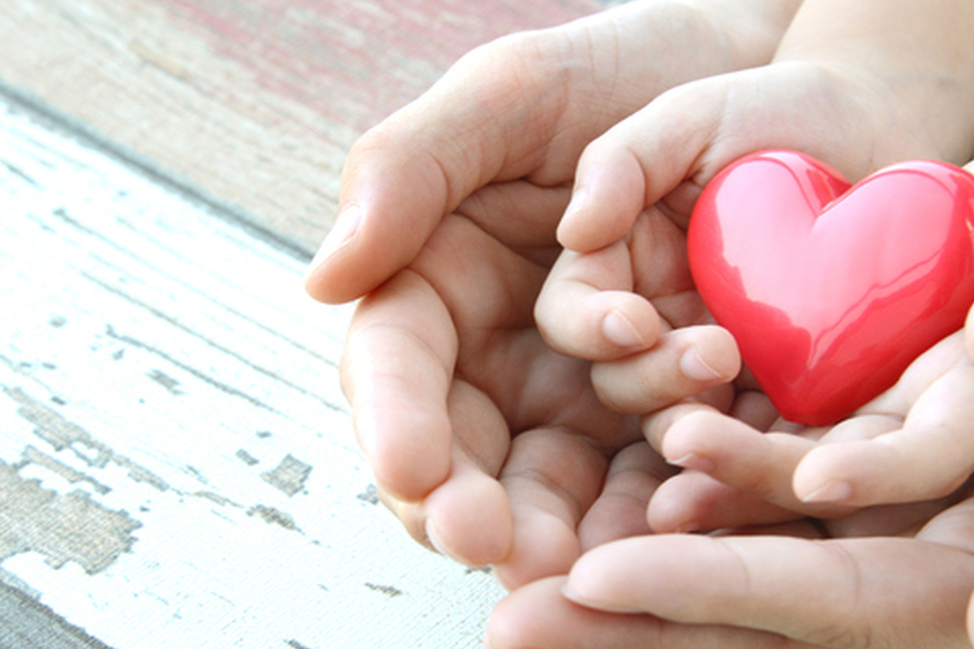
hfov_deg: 17.3
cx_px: 592
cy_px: 400
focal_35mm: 118
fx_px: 3191
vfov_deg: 11.6
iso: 640
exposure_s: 1/100
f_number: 8
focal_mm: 78
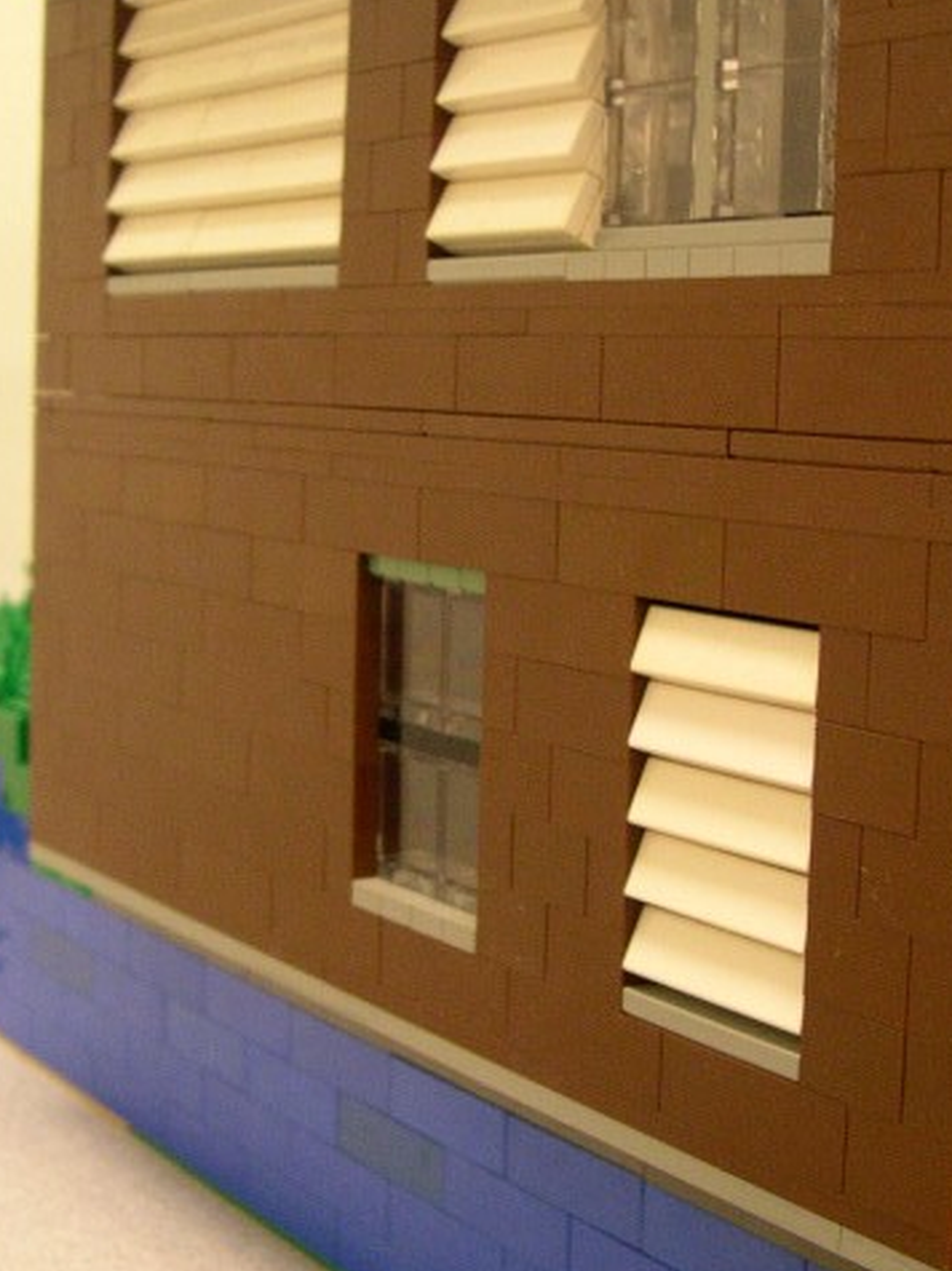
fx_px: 2348
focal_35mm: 64
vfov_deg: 30.3
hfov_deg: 22.9
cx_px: 465
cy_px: 567
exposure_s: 1/23
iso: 400
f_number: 2.8
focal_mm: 8
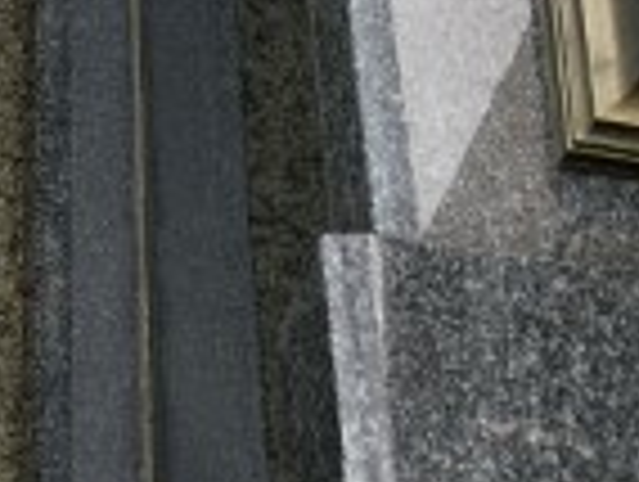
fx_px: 2163
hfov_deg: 13.4
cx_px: -783
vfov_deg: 12.4
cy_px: -104
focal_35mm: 117
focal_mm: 4.25
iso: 25
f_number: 1.8
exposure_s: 1/364
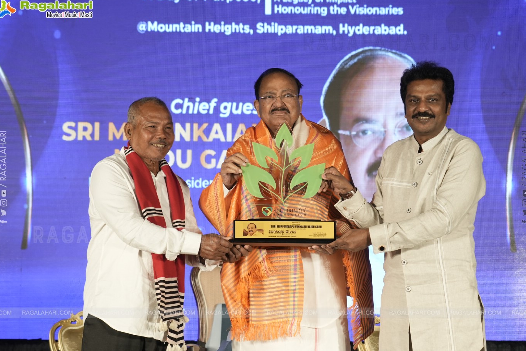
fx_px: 1315
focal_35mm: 90
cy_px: 177
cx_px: 264
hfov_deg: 22.6
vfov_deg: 15.2
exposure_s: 1/250
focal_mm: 59
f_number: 4
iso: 800
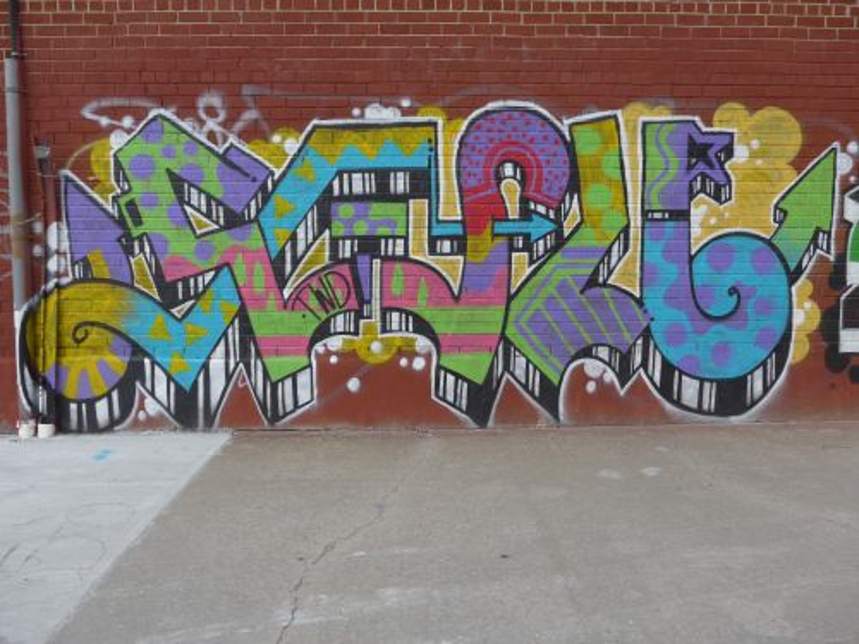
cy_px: 322
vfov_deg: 48.2
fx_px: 720
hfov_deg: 61.7
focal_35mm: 29
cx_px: 430
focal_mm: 6
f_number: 2.8
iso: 80
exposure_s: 1/320
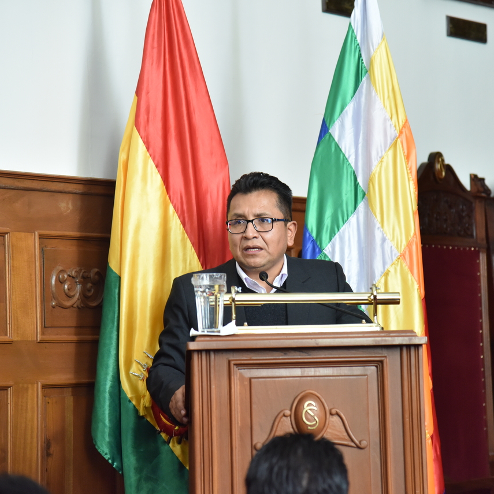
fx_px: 2503
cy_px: 249
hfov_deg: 11.3
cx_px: 262
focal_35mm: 155
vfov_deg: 11.3
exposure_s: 1/160
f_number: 4
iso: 2500
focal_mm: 120
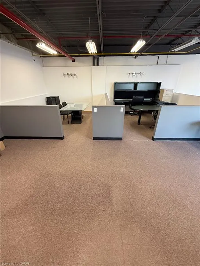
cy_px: 133
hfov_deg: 85.7
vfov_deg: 102.1
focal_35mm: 14
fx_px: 108
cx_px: 100
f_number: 2.2
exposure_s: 1/60
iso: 250
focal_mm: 2.22
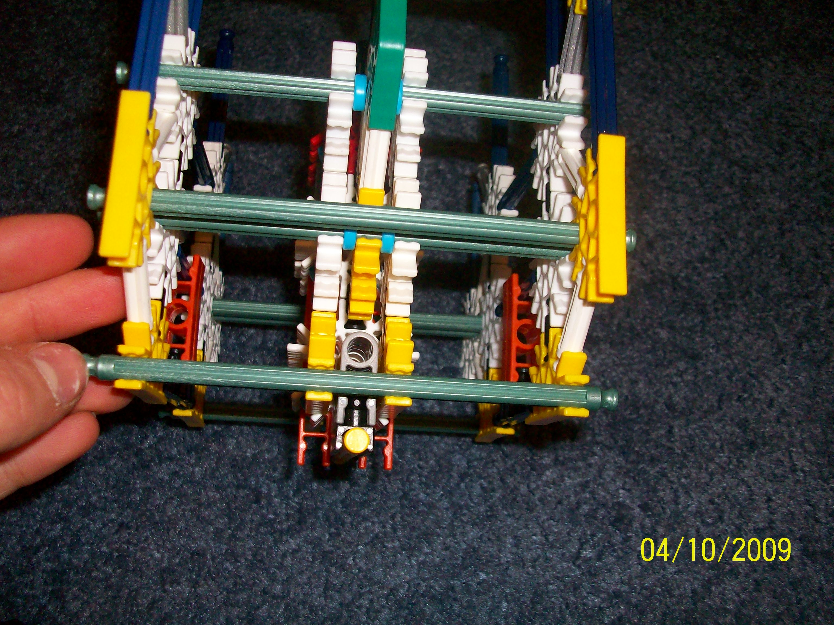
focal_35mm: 34
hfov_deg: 54.0
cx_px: 417
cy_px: 312
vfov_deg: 41.8
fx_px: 819
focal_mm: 5.7
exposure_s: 1/60
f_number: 2.8
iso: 160
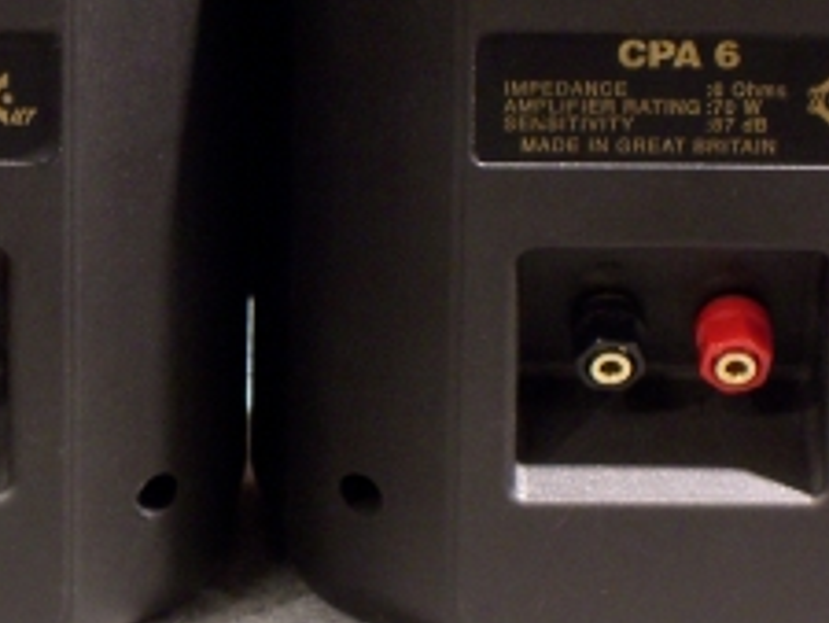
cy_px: 48
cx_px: 236
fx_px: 7763
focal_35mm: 324
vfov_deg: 4.6
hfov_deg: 6.1
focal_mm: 23.7
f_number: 5.1
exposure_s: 1/5
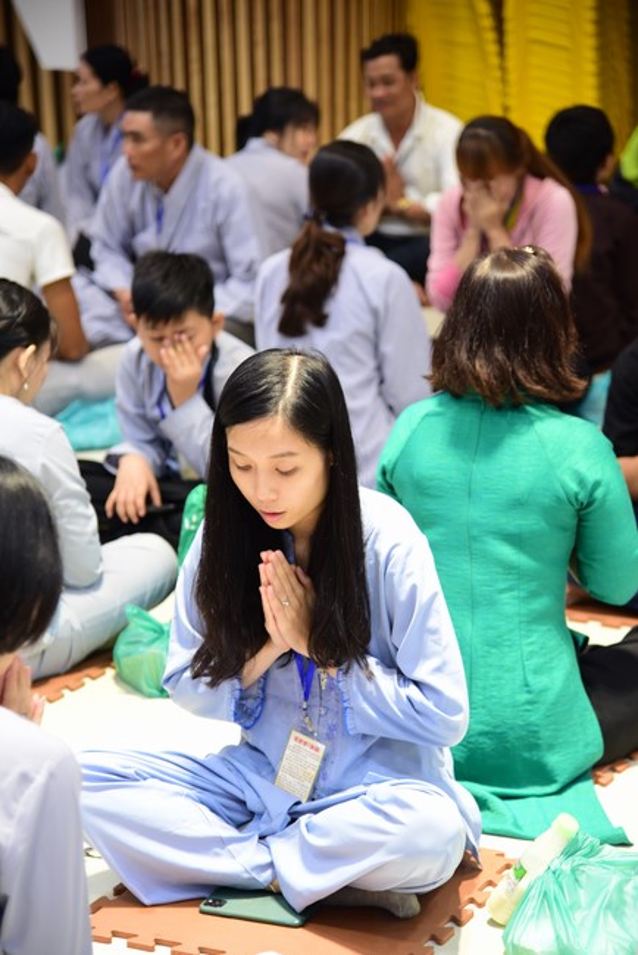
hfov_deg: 14.0
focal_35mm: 98
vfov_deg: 20.8
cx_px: 319
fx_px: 2602
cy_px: 478
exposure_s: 1/40
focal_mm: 98
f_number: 4
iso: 1250
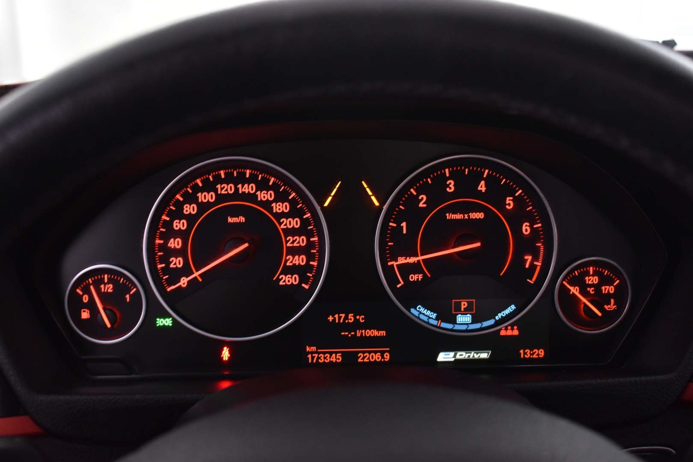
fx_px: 808
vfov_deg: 31.9
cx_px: 346
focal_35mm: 42
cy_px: 231
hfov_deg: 46.4
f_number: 5.6
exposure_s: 1/15
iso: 1250
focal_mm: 28
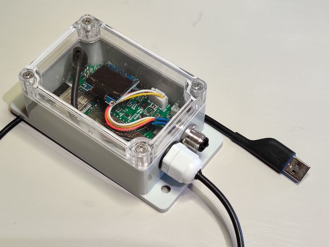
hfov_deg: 65.3
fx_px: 257
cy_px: 124
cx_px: 164
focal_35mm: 27
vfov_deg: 51.3
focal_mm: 4.75
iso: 320
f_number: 1.65
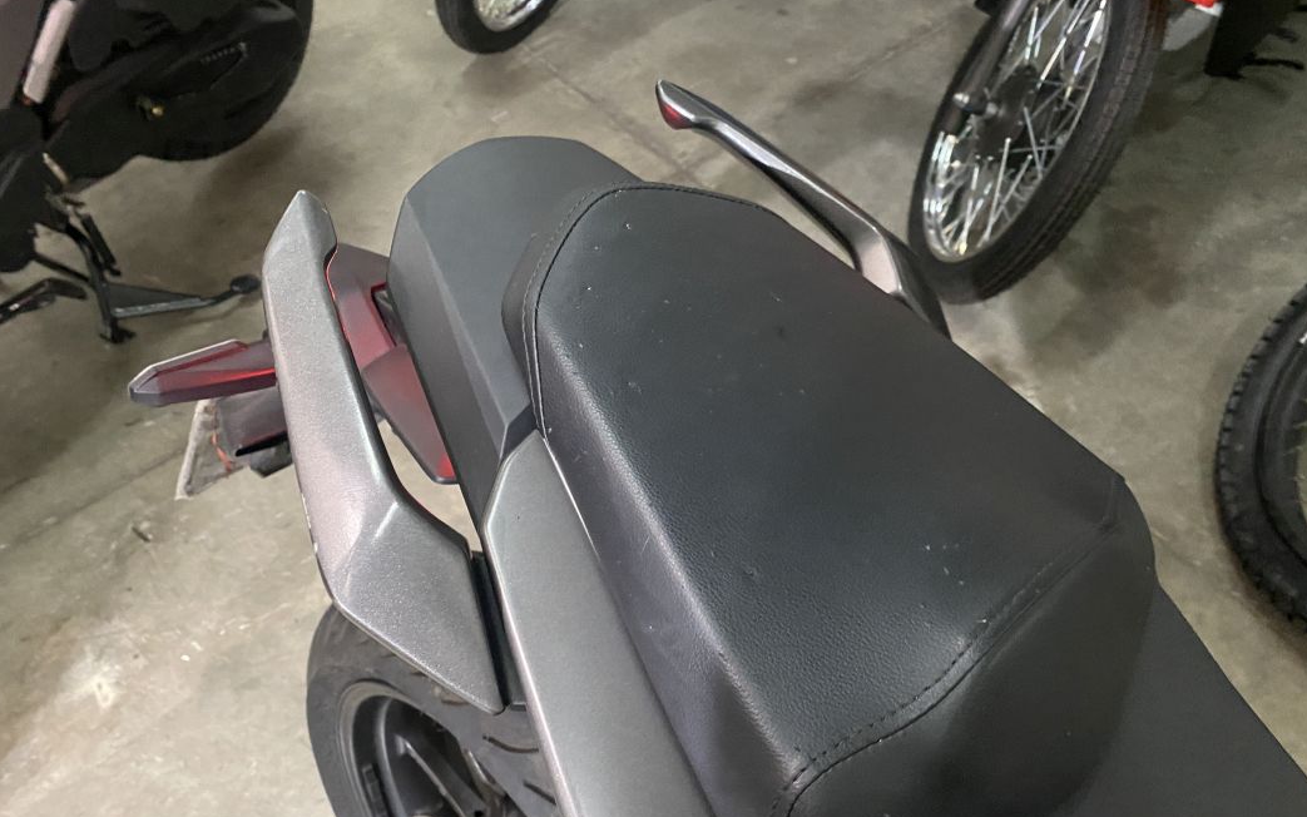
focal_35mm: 28
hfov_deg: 66.5
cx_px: 654
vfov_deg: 44.4
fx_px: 997
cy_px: 469
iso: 640
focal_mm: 4.25
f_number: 1.8
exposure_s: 1/25
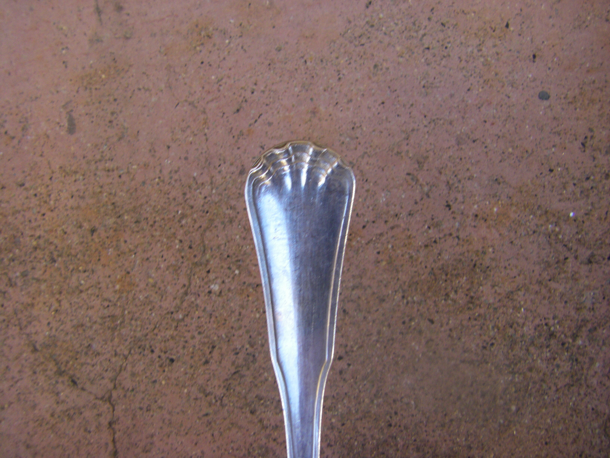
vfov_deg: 37.7
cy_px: 229
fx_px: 670
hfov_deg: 49.0
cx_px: 305
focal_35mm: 38
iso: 160
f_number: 3.5
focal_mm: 6.3
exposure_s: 1/50
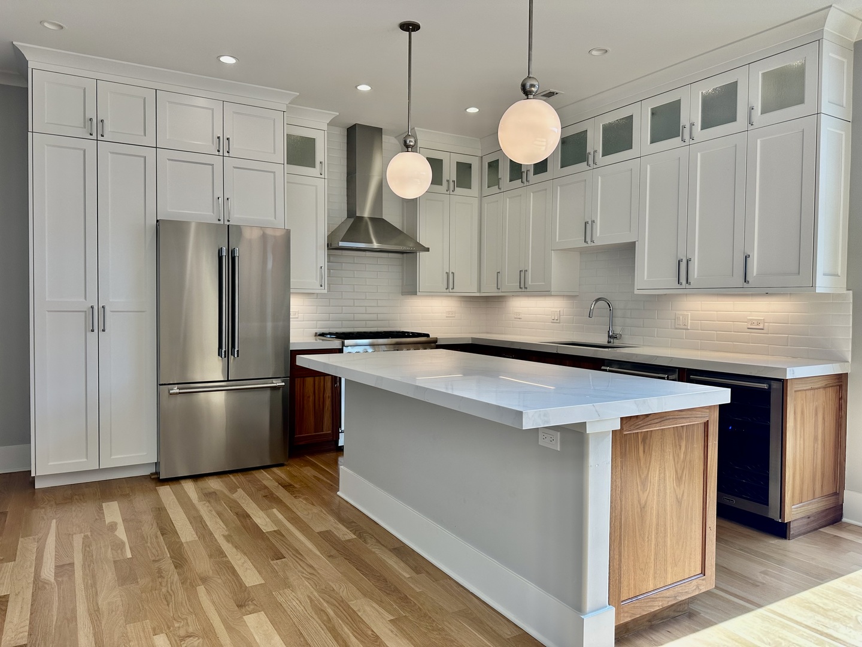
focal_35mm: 24
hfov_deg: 71.6
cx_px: 431
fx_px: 598
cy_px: 324
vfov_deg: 56.8
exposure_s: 1/343
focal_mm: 6.86
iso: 80
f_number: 1.78
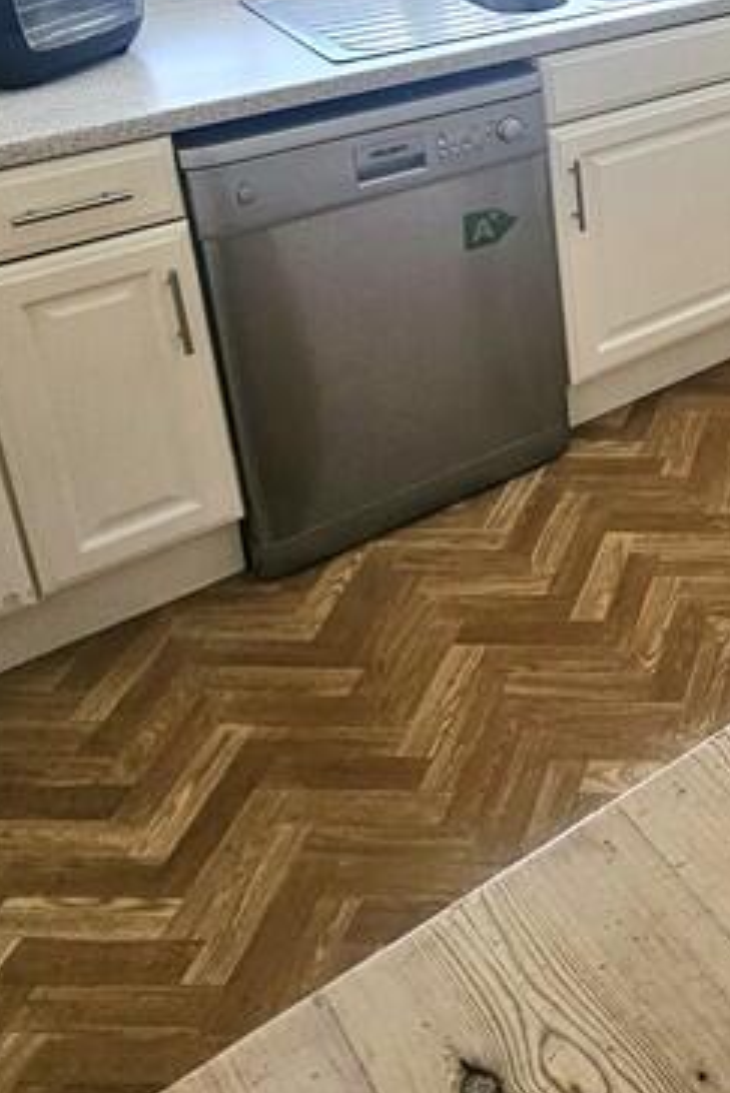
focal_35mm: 38
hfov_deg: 28.0
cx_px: 988
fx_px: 1155
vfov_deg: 45.6
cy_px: 96
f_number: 2.2
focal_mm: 2.2
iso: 80
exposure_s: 1/71.4
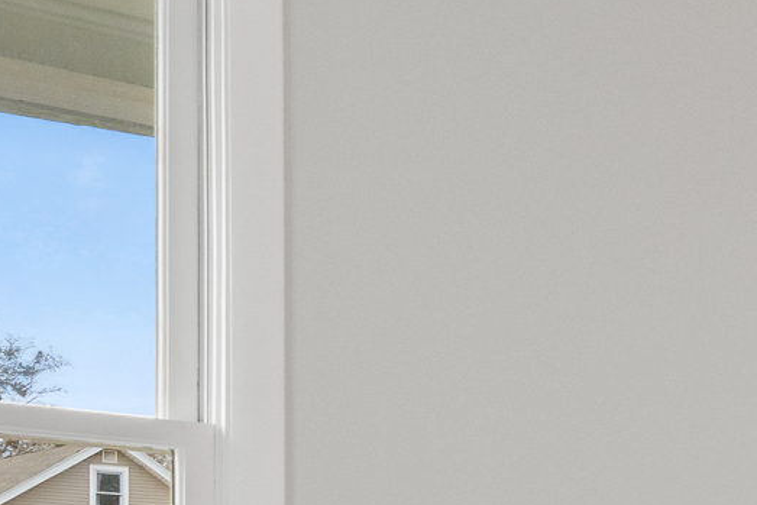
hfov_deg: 17.4
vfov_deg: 13.8
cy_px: 721
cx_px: 1382
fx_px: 1977
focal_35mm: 94
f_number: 11
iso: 250
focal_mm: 16
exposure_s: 1/10
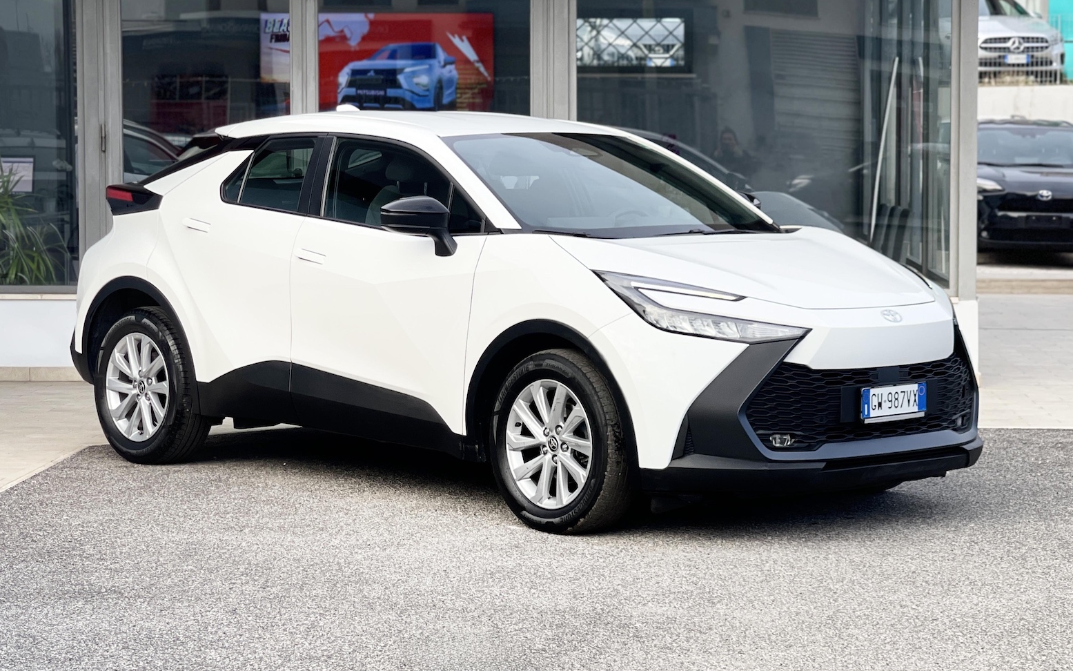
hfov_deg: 30.2
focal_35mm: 68
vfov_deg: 19.1
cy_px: 317
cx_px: 536
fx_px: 1989
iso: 25
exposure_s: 1/242
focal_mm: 7.5
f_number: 2.2
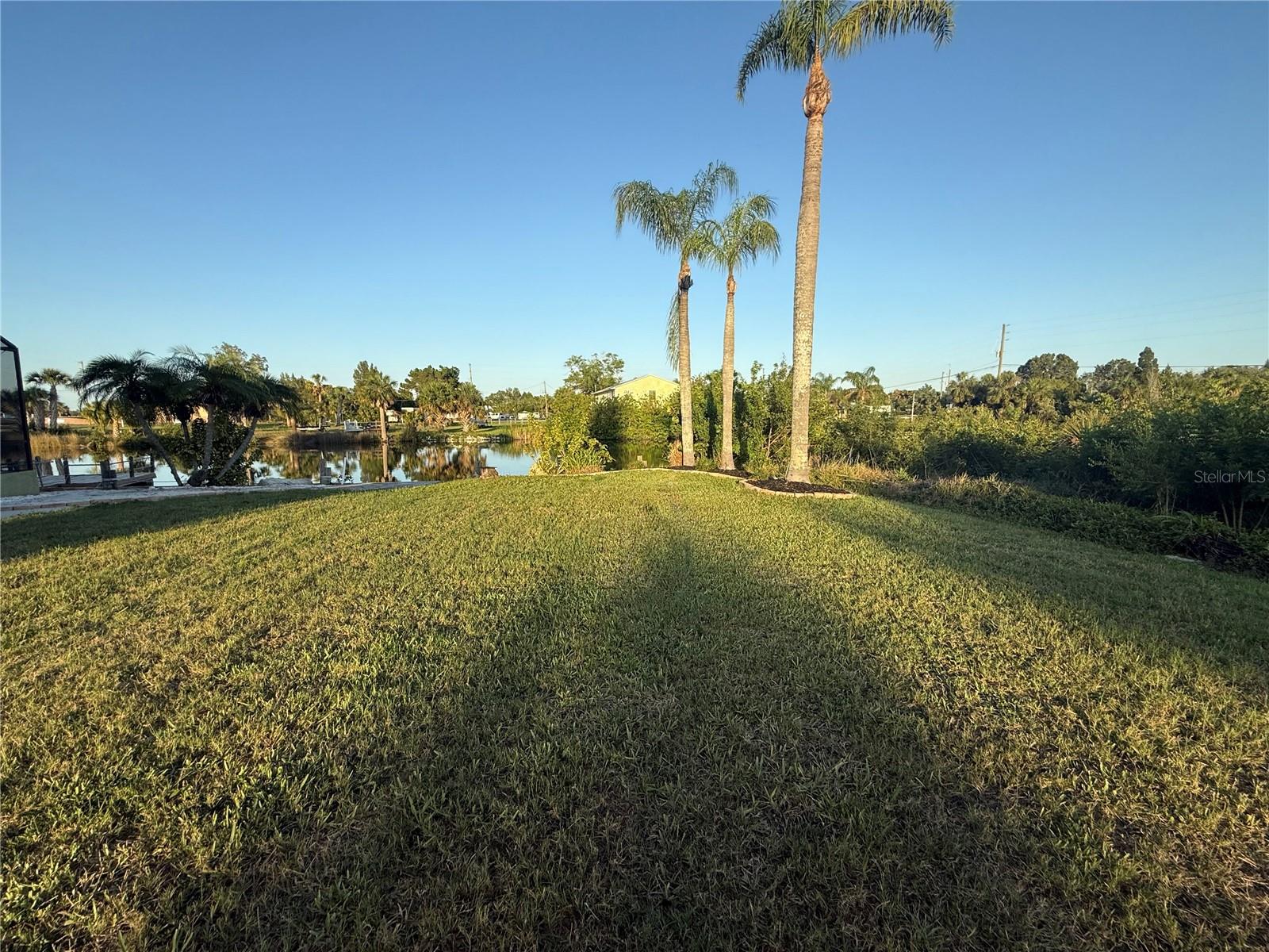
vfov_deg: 85.7
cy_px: 476
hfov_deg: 102.1
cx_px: 634
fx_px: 513
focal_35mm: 14
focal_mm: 2.22
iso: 50
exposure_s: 1/864
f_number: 2.2
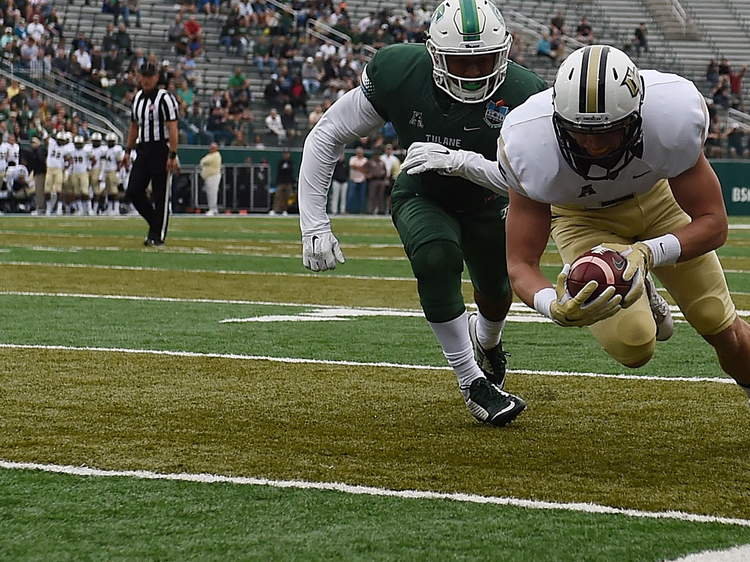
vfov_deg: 13.8
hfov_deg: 18.0
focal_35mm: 107
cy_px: 144
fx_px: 2318
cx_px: 708
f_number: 3.5
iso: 800
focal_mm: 50
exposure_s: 1/8000
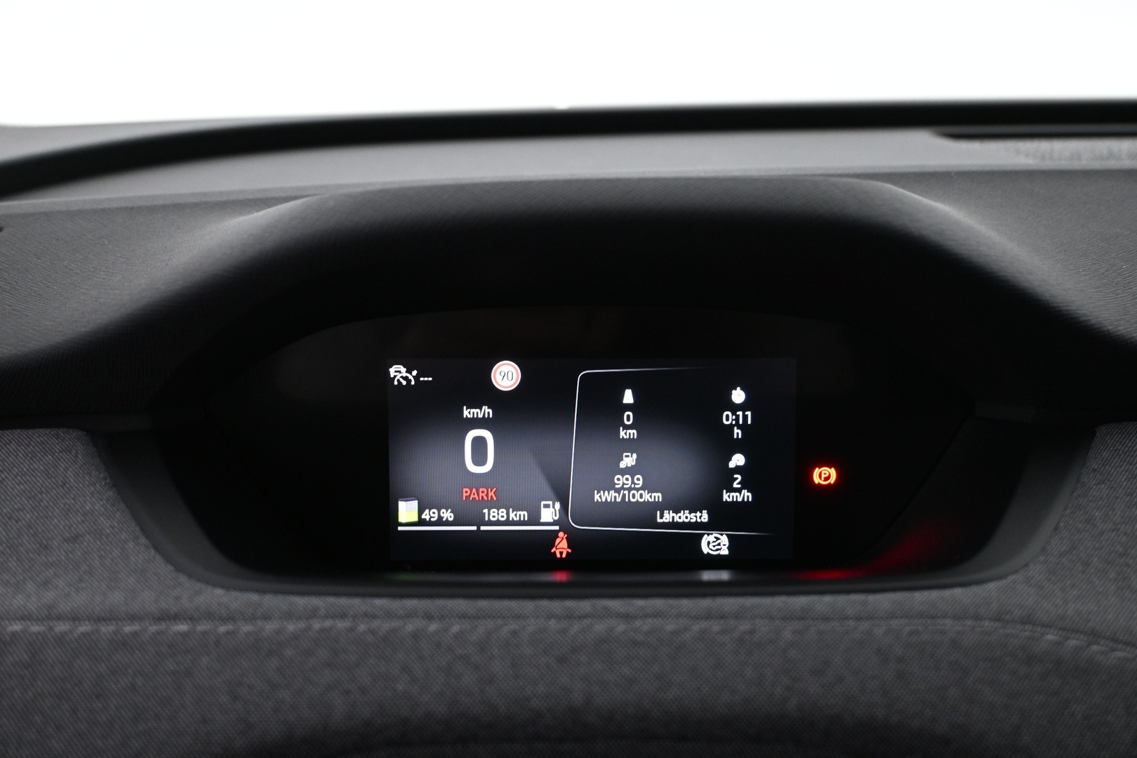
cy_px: 379
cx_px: 568
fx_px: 1326
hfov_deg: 46.4
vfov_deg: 31.9
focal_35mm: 42
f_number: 4.5
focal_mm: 28
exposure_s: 1/30
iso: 1600
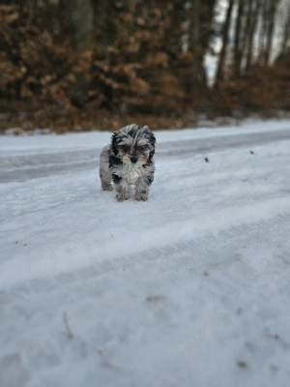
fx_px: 257
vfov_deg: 73.9
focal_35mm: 23
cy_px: 194
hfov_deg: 58.9
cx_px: 145
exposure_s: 1/588
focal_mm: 6.3
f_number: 1.7
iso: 12
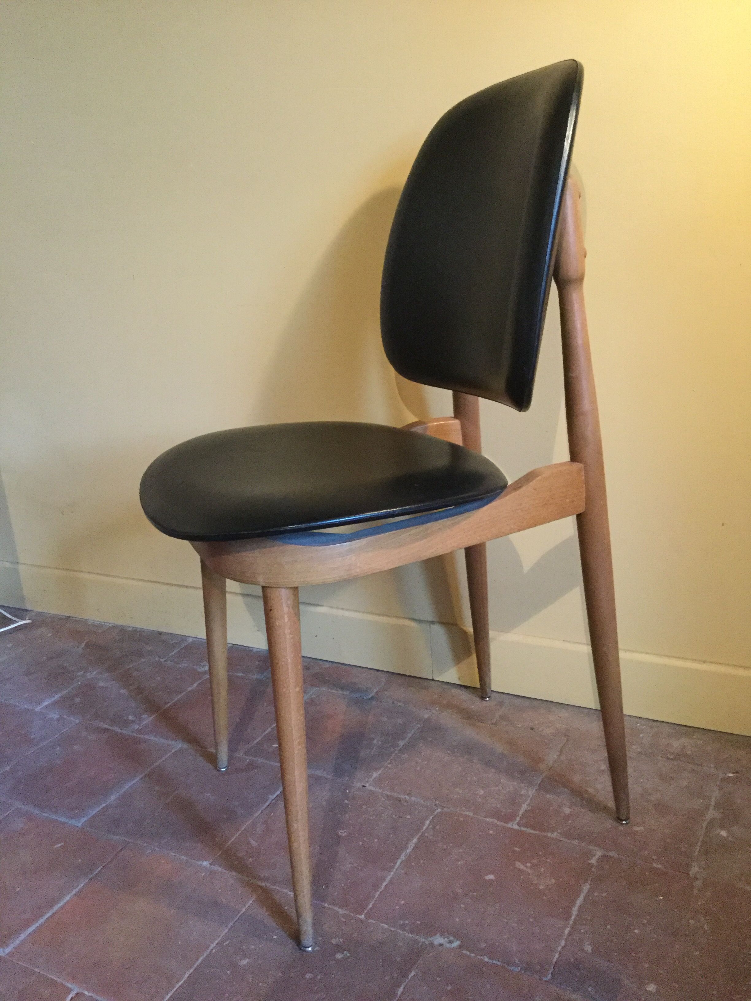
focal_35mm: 31
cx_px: 376
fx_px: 897
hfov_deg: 45.4
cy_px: 500
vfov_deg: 58.4
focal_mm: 3.3
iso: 320
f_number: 2.4
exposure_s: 1/17
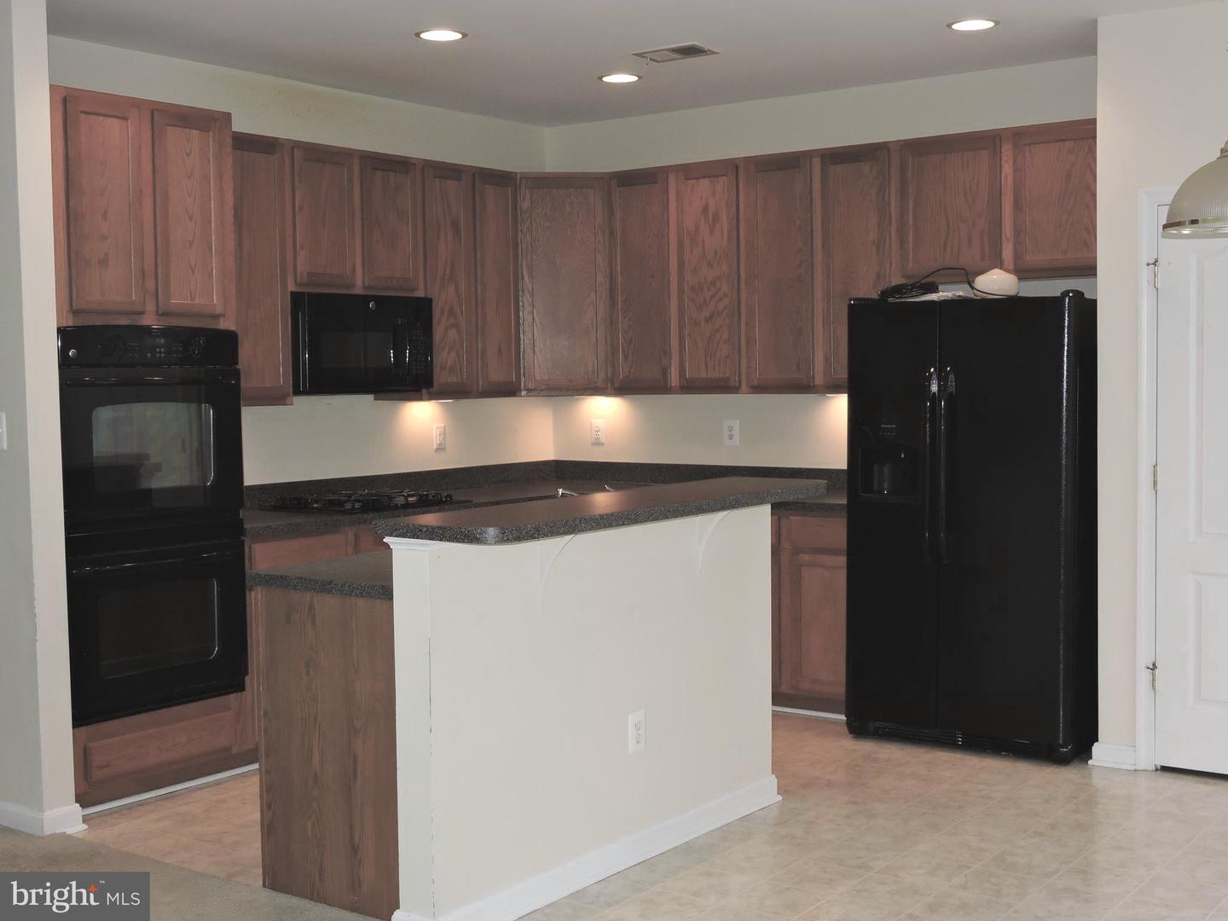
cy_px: 460
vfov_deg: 32.2
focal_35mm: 45
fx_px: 1596
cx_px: 614
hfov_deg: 42.1
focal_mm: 8.1
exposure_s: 1/30
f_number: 4
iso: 200
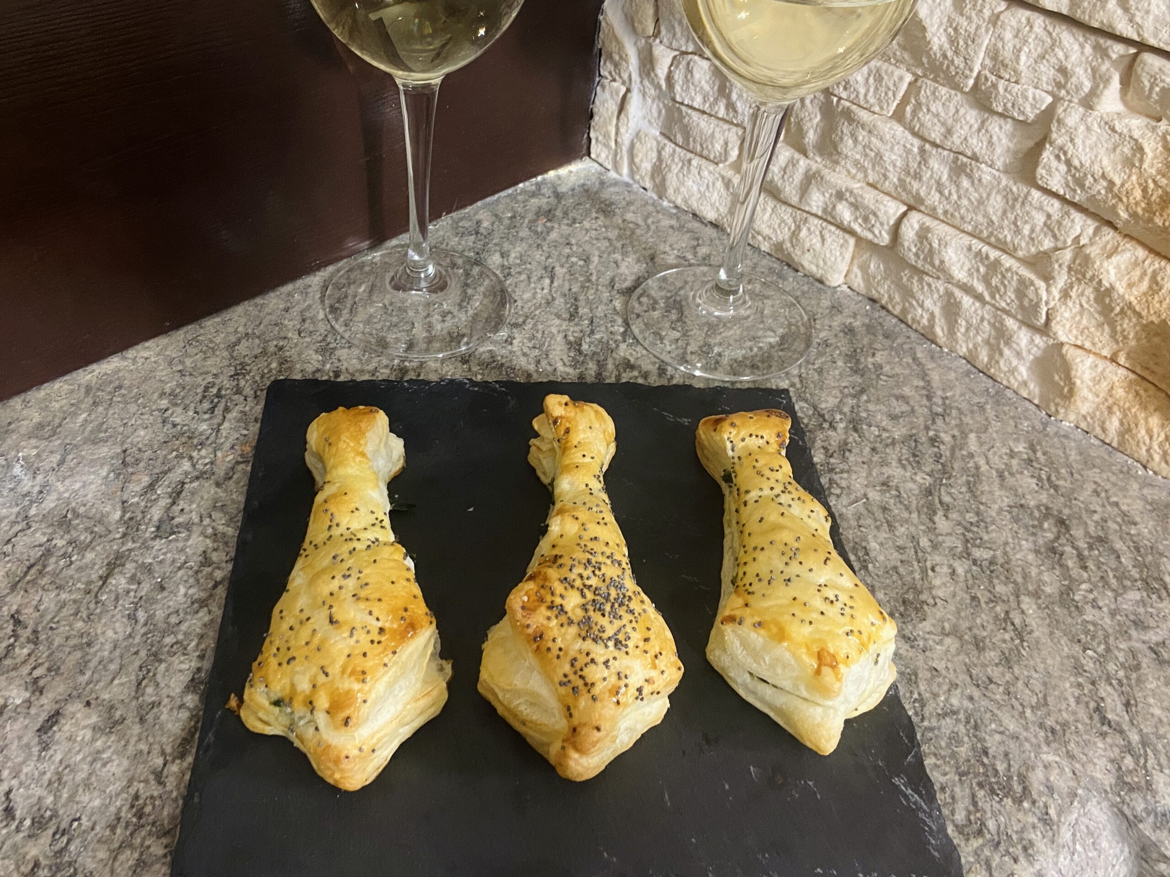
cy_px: 438
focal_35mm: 26
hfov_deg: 67.3
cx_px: 585
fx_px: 878
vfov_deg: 53.0
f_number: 1.8
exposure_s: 1/25
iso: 500
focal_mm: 4.25
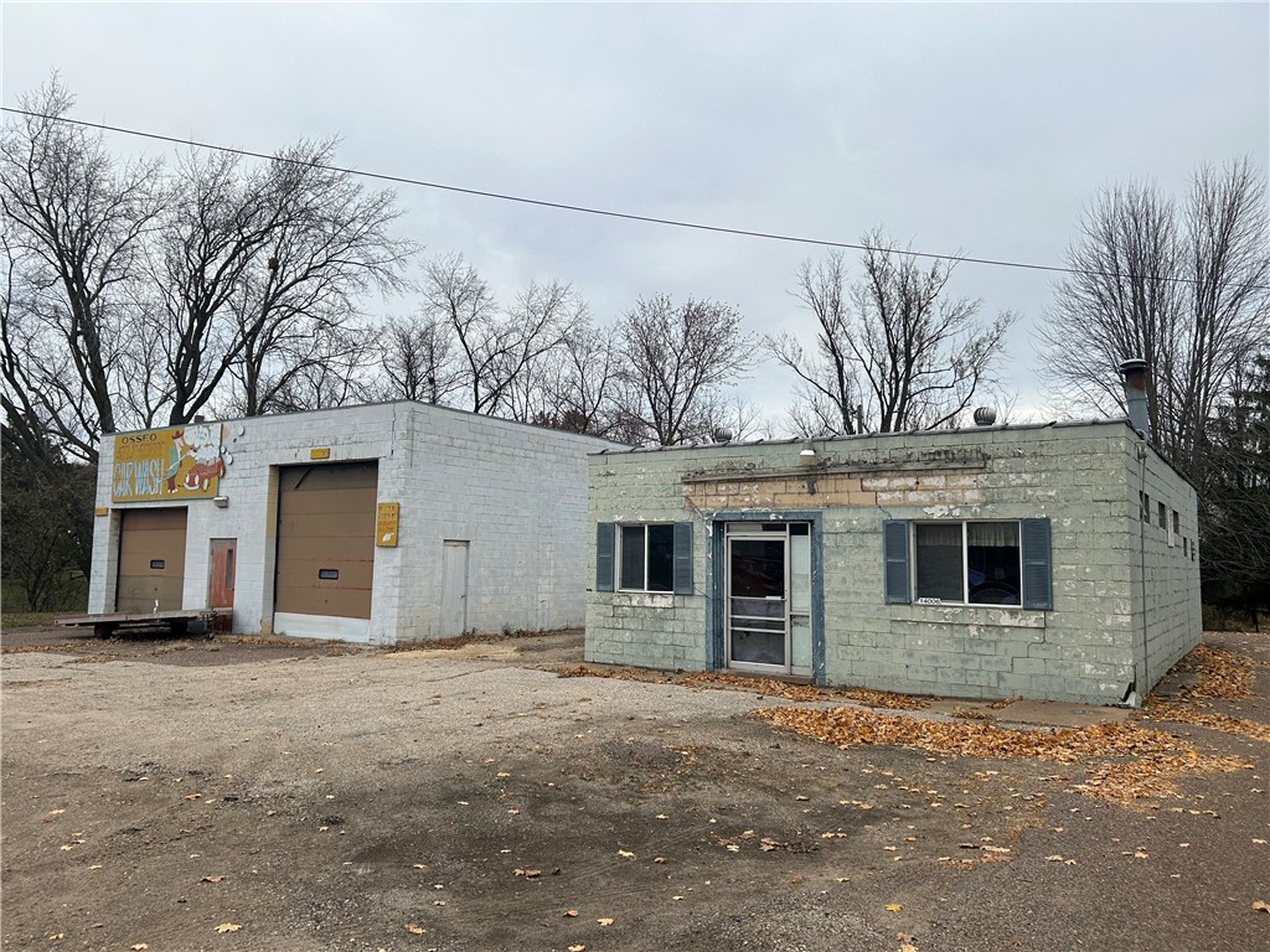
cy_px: 476
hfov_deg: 67.3
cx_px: 635
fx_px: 954
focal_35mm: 26
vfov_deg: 53.1
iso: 50
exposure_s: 1/758
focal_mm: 5.7
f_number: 1.5
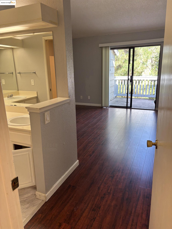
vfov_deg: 67.3
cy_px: 114
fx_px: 172
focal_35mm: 26
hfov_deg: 53.1
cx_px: 86
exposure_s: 1/120
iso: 80
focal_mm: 5.96
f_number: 1.6
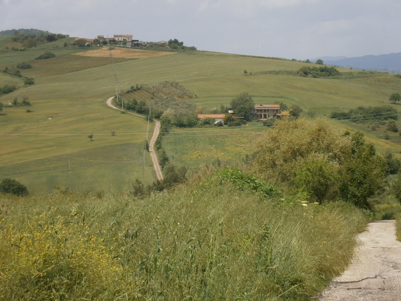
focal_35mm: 130
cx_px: 200
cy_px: 150
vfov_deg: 11.4
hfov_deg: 15.2
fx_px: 1506
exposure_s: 1/400
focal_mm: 23.5
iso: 80
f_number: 6.5
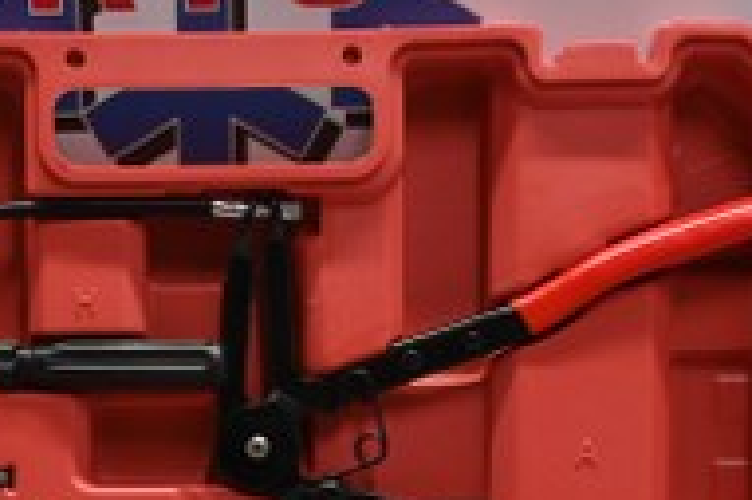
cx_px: 181
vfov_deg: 11.4
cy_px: 740
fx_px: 2407
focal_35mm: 115
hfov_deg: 17.6
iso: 1100
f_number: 4.2
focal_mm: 24.5
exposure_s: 1/125
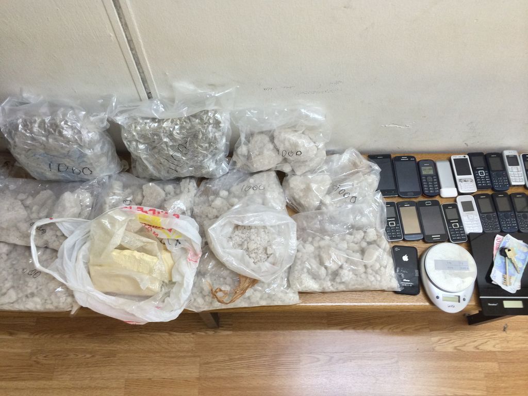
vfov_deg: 46.8
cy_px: 198
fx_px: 458
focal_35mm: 30
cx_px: 264
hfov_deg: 60.0
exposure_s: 1/30
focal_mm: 4.12
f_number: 2.2
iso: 125
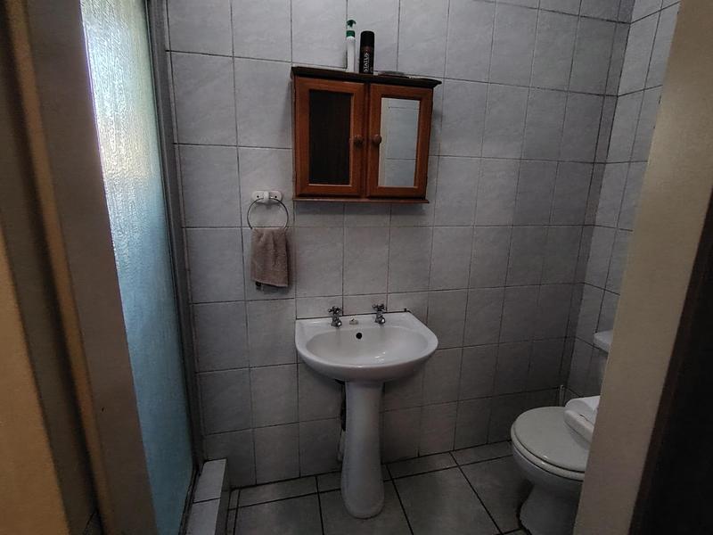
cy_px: 268
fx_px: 350
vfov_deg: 74.7
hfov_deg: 91.0
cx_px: 356
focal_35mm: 17
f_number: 2.2
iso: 288
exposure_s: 1/33.3
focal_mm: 1.42
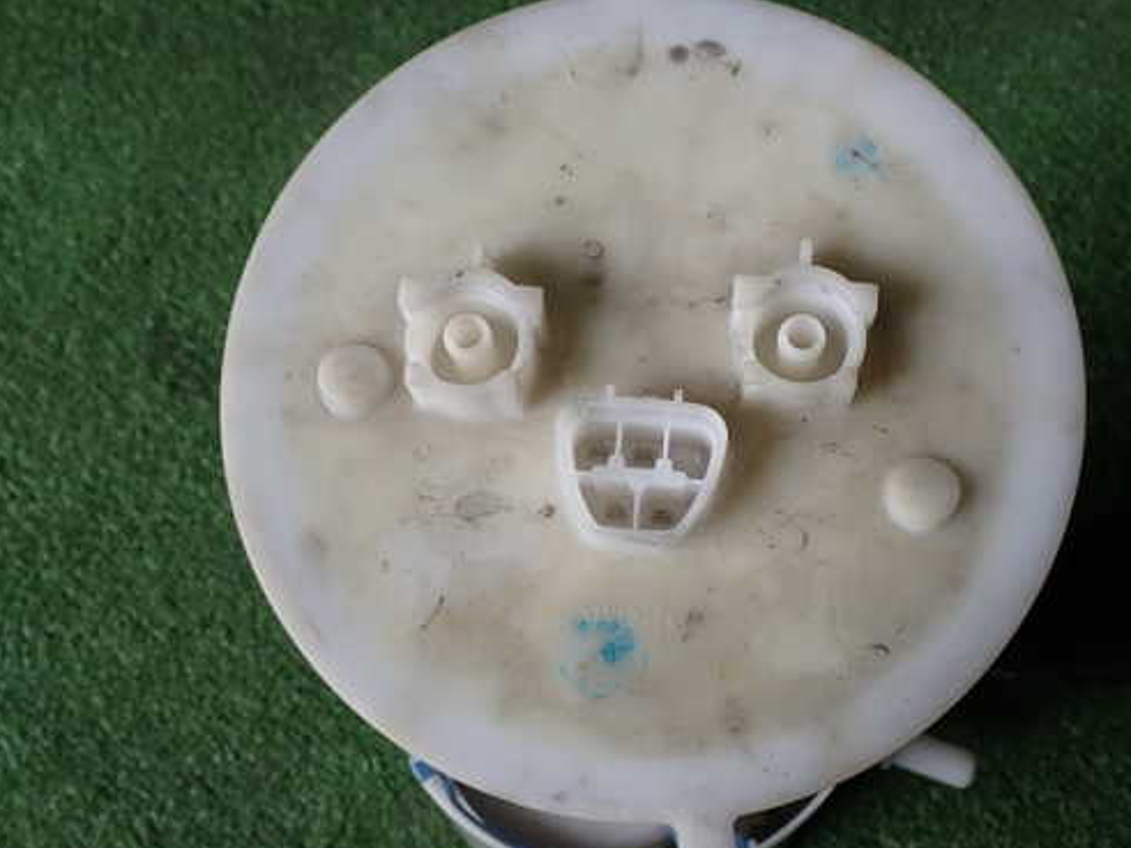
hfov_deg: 42.9
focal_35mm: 44
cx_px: 643
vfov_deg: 32.9
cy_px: 406
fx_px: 1437
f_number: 3.5
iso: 100
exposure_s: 1/160
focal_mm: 6.37
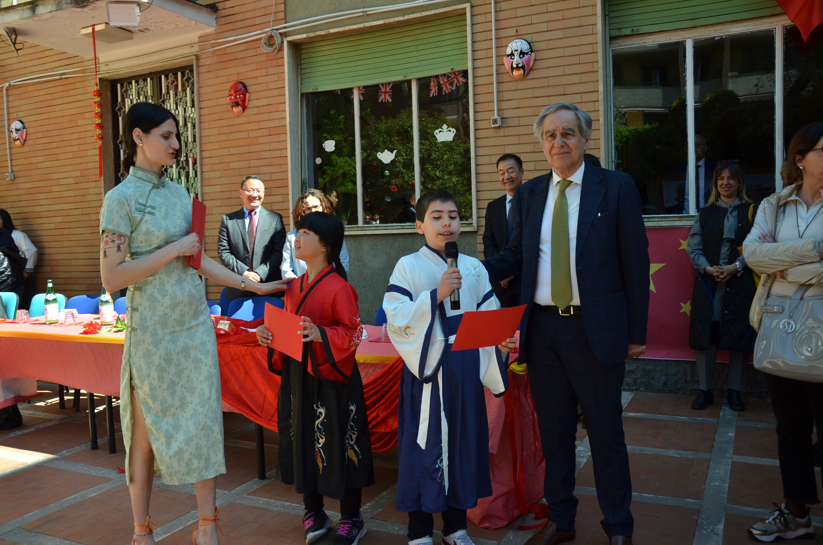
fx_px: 719
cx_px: 412
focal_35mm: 32
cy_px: 272
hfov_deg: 59.6
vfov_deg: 41.5
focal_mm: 21
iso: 500
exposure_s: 1/1000
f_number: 4
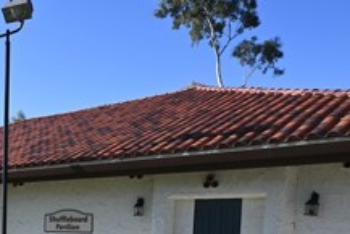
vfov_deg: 23.8
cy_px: 261
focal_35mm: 53
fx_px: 516
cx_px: -68
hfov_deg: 31.5
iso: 100
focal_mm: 12
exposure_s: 1/320
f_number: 6.3
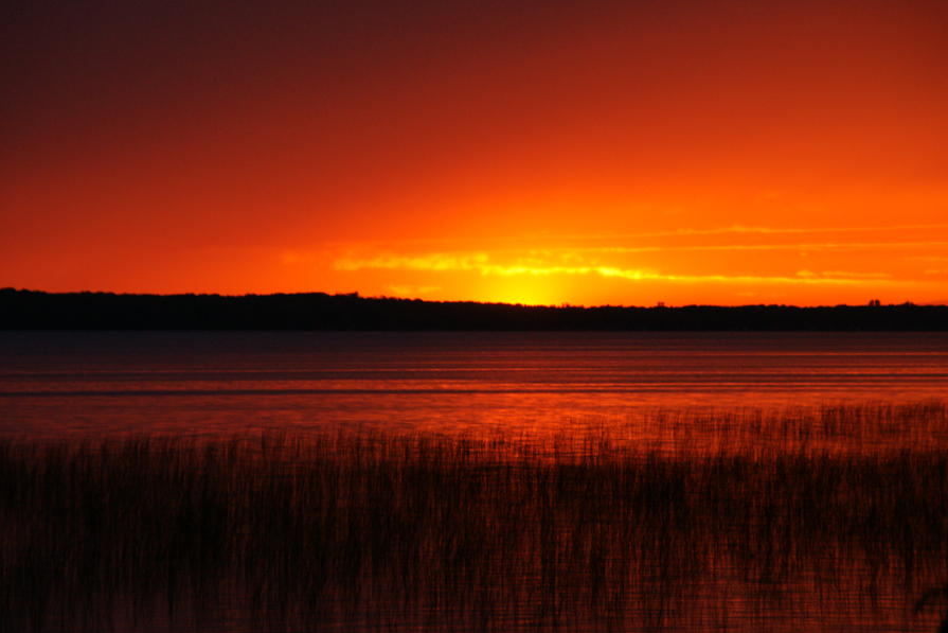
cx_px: 476
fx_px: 4767
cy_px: 317
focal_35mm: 181
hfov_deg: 11.4
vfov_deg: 7.6
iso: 800
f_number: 6.3
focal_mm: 120
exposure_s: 1/80
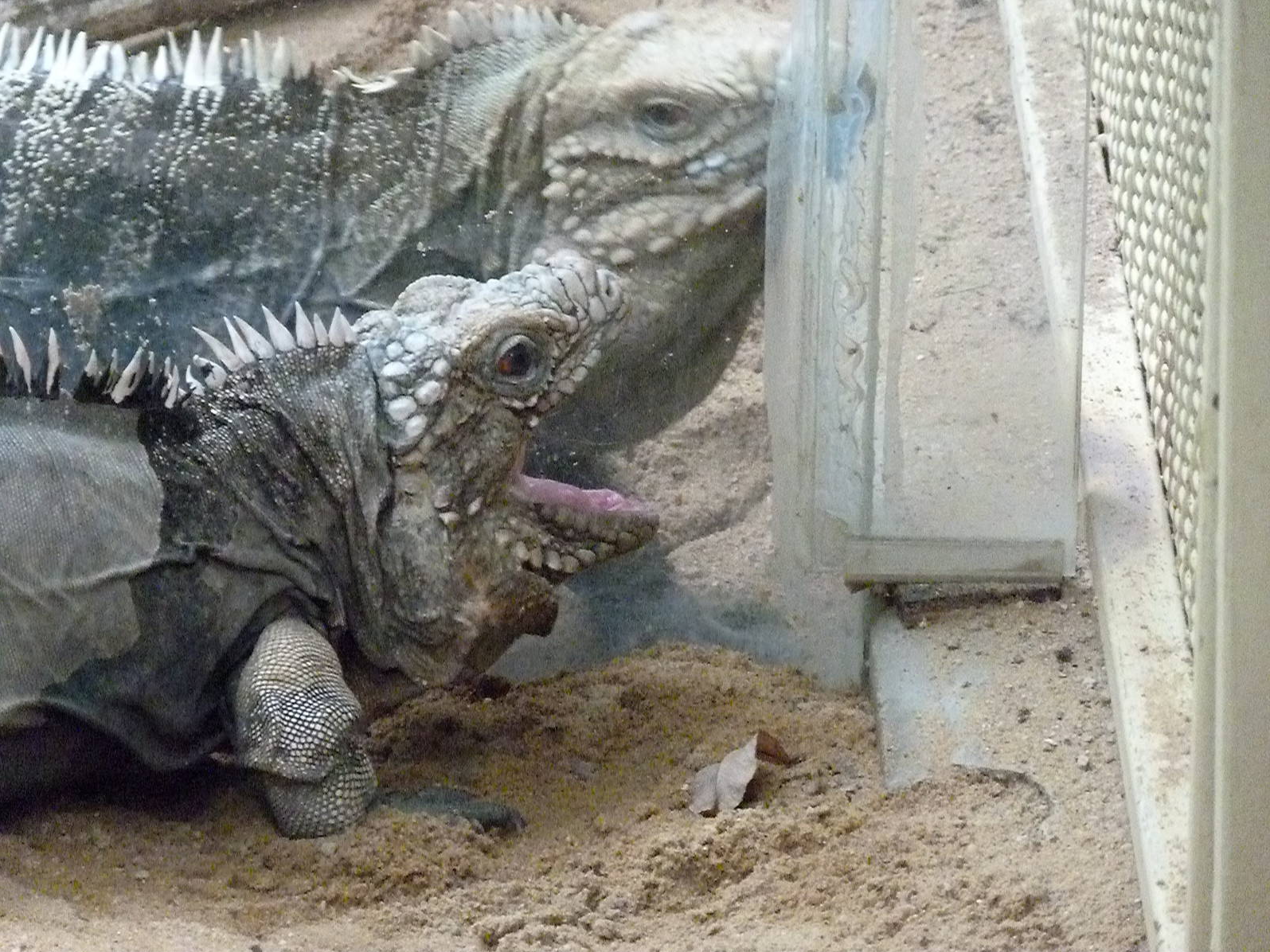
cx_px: 635
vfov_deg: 4.6
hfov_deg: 6.1
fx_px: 11959
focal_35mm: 326
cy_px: 477
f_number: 4.1
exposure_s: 1/100
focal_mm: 58.4
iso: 2500
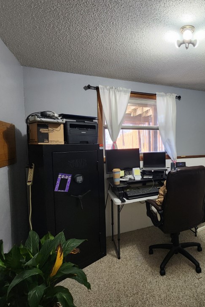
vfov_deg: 86.9
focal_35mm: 19
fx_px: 162
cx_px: 162
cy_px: 151
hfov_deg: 59.8
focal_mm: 2.2
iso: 320
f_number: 2.2
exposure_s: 1/40
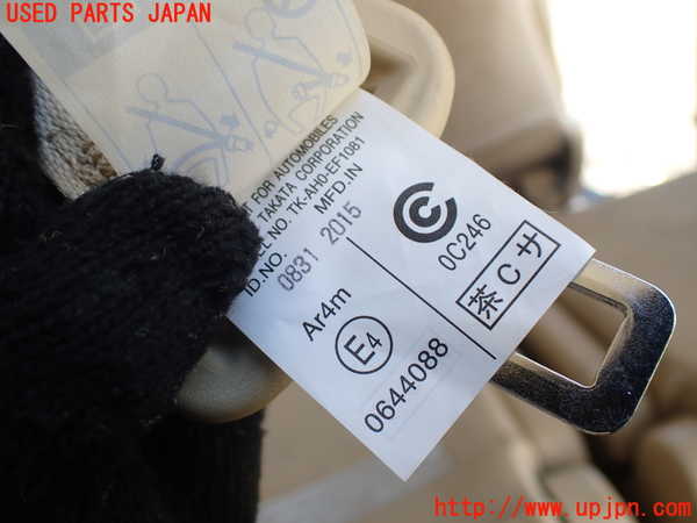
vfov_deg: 46.8
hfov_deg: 60.0
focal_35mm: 30
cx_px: 348
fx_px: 604
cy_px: 262
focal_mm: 5.4
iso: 100
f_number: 2.3
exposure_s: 1/125
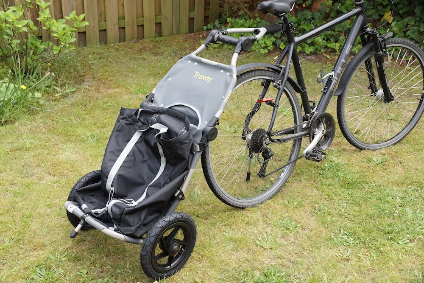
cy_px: 142
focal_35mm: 52
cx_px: 212
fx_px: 618
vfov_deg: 25.8
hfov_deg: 37.8
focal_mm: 35
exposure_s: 1/2000
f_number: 8
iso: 3200
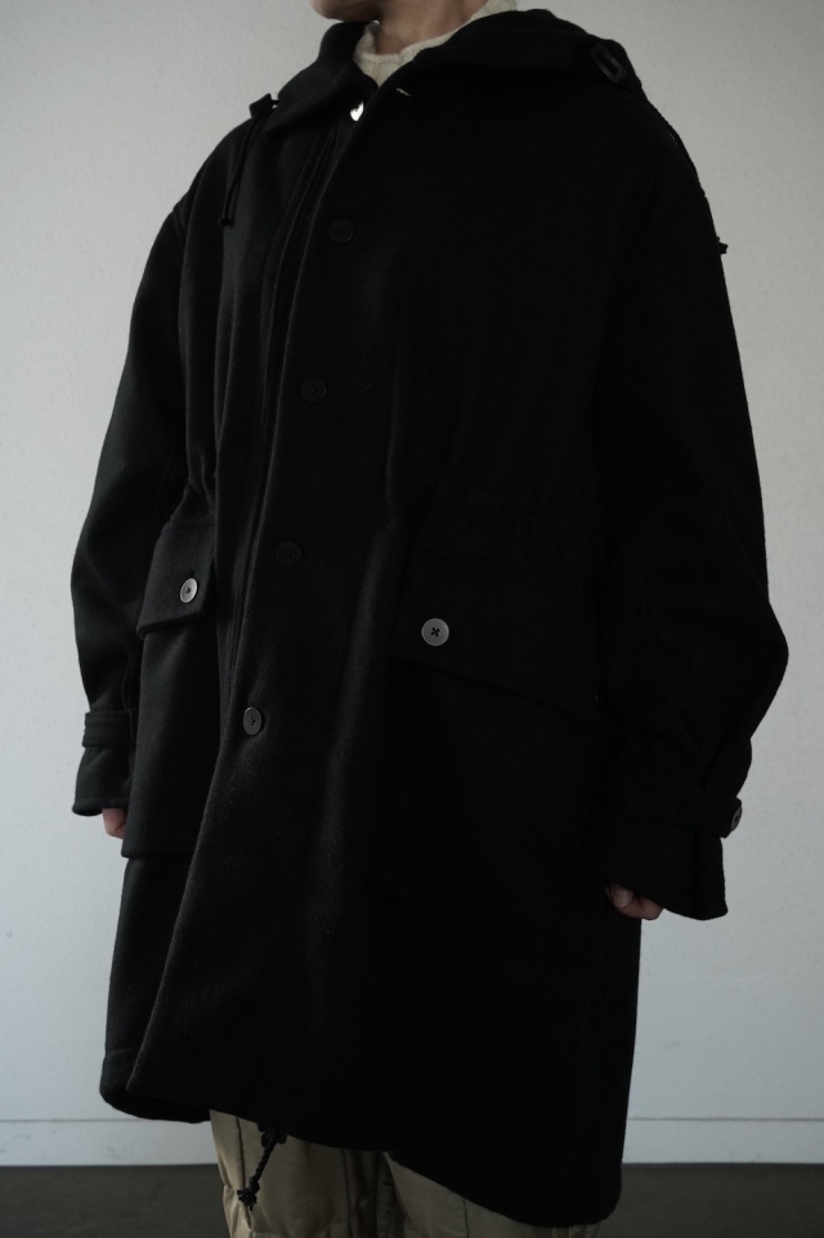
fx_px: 1272
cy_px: 619
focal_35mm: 37
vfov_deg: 51.9
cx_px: 412
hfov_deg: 35.9
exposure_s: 1/125
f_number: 8
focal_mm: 37
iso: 4000
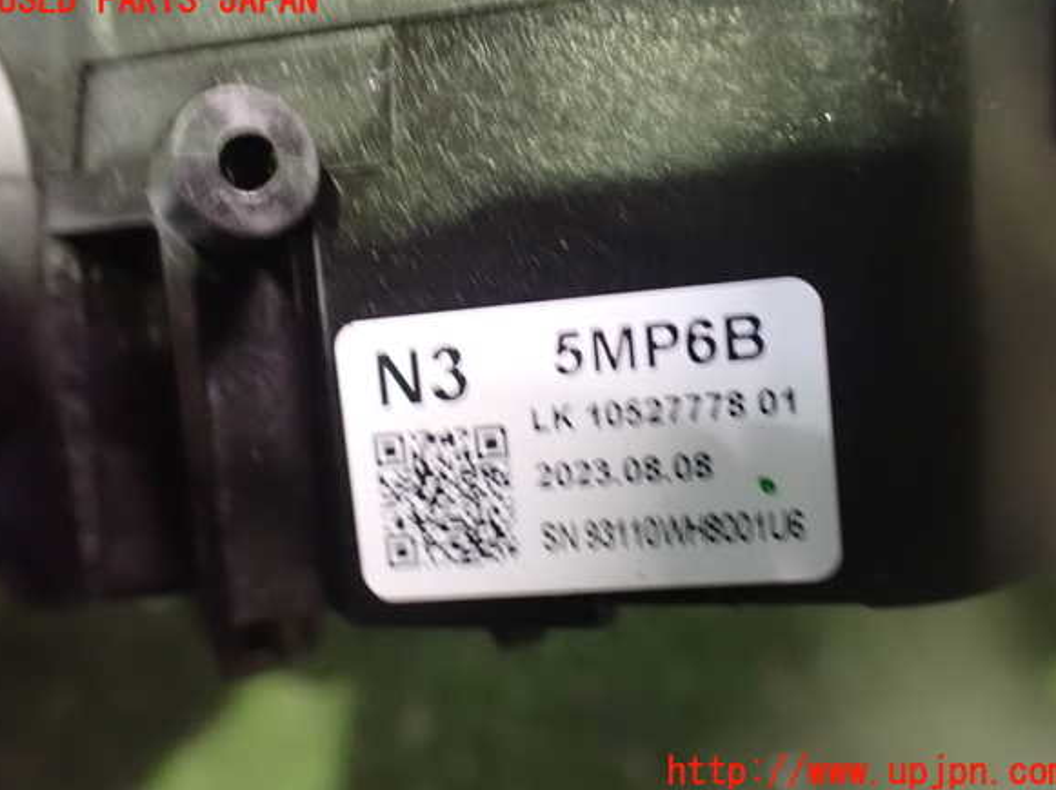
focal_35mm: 31
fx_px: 945
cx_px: 533
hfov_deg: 58.4
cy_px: 387
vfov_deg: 45.4
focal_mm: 5.4
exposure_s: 1/15
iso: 1600
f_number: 2.3
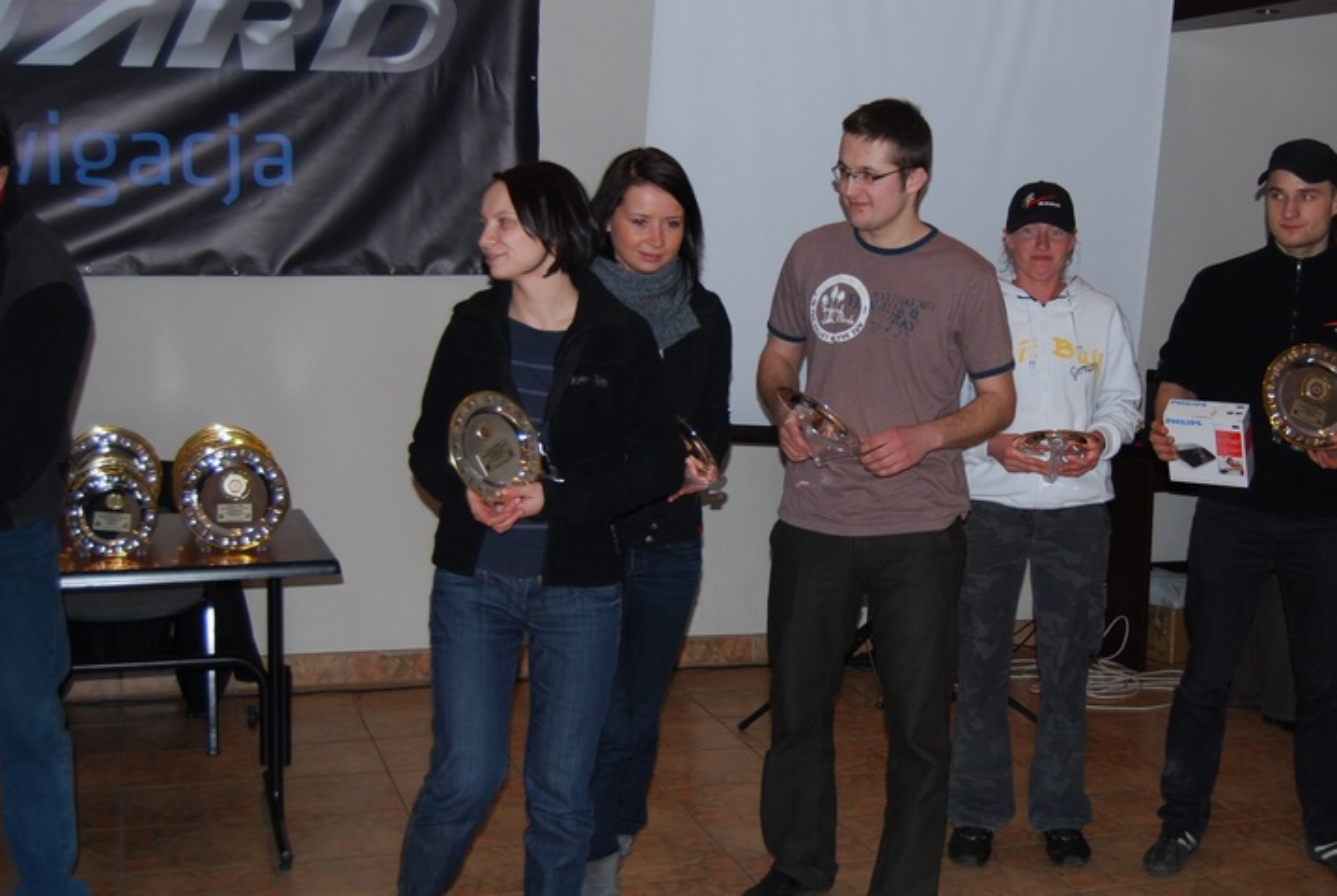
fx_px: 1934
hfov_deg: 37.9
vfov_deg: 26.1
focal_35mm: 52
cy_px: 448
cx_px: 830
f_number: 4
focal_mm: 26
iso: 200
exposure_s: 1/60
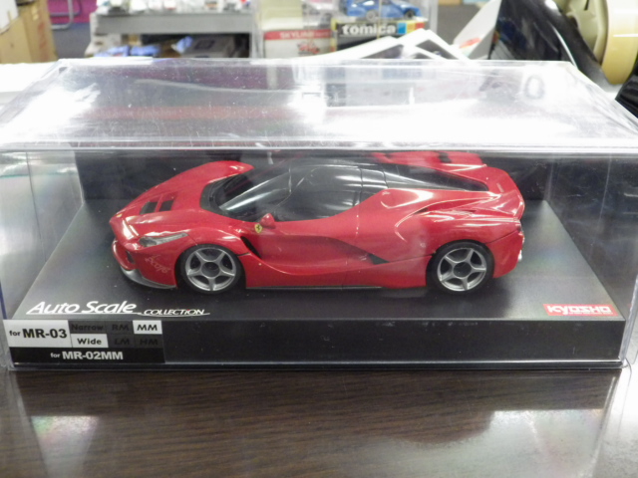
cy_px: 239
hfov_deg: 45.8
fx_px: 756
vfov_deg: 35.1
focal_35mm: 41
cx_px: 319
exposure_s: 1/30
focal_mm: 7.4
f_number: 3.6
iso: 800
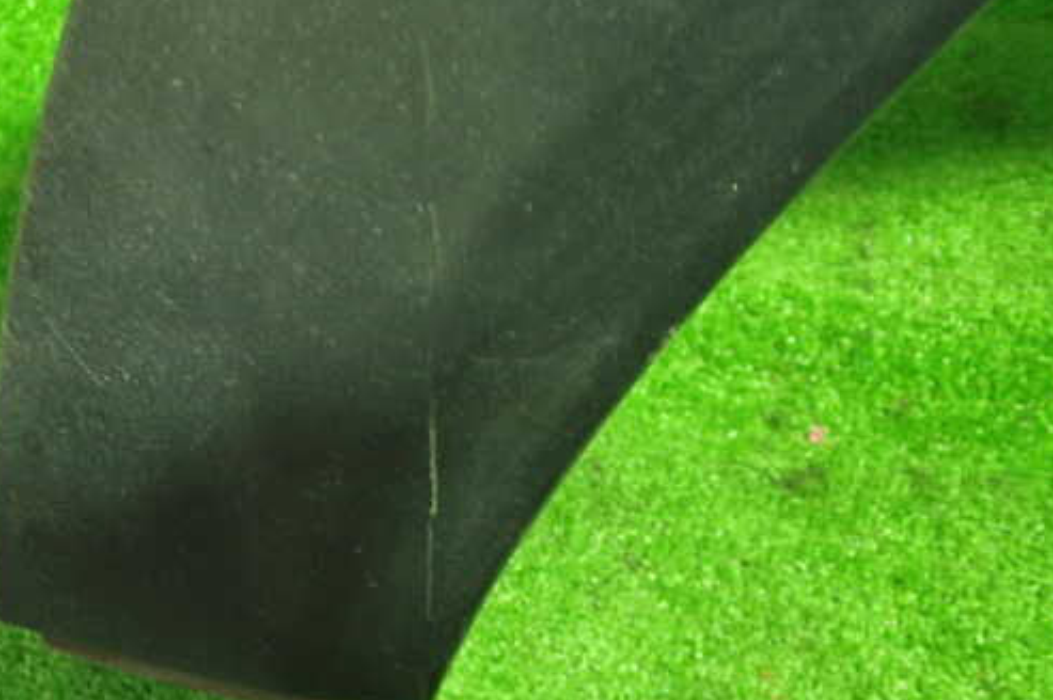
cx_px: 455
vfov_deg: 35.0
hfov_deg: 50.6
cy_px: 384
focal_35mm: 38
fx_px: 1111
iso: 640
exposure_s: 1/30
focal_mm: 5.4
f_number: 2.3
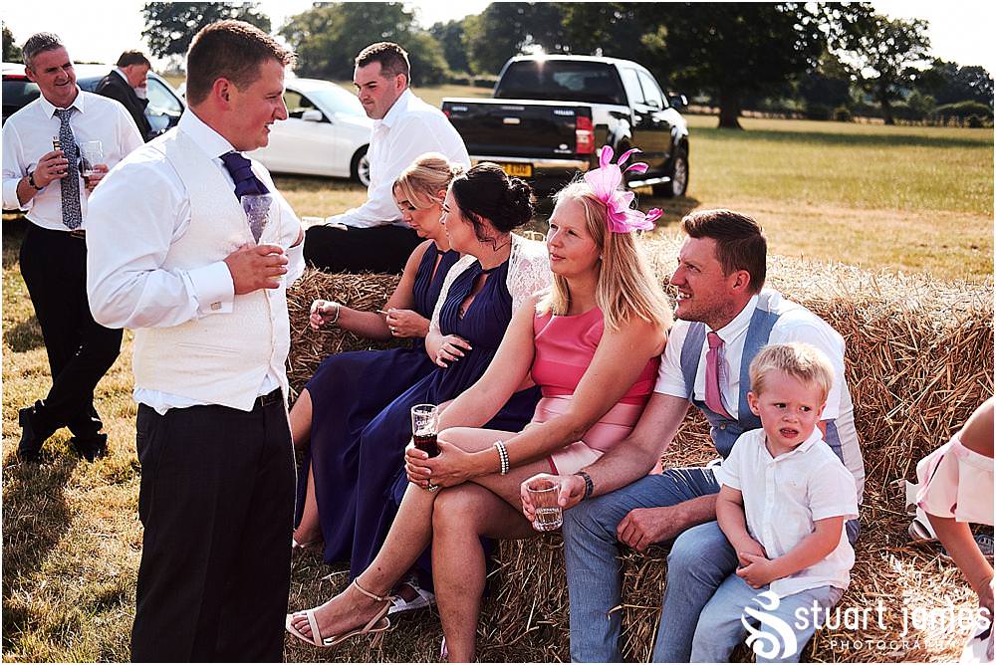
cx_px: 498
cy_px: 332
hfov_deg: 37.5
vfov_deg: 25.6
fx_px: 1467
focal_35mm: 53
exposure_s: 1/5000
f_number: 2.2
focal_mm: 35
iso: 400
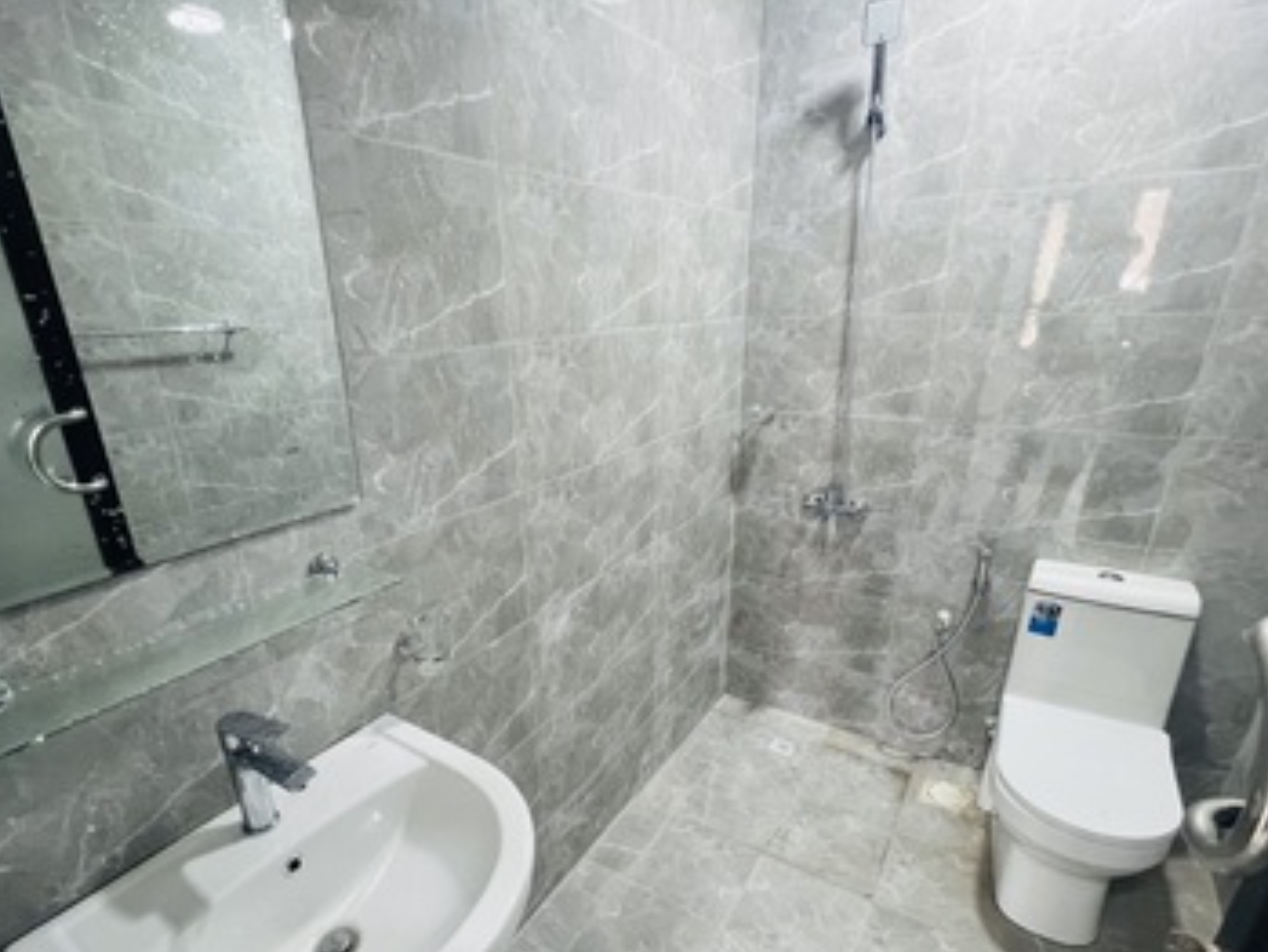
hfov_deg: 90.8
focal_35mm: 17
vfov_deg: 74.1
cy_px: 561
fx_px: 623
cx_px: 587
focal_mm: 1.57
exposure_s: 1/50
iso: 320
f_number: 1.8
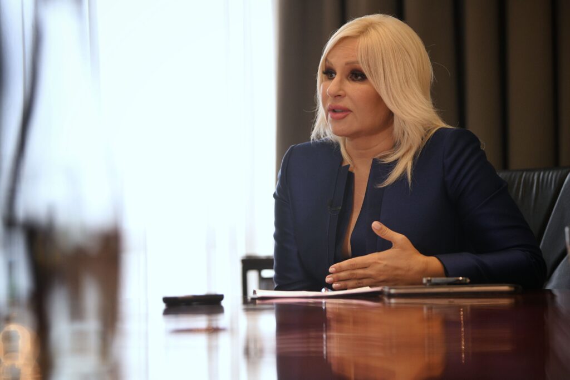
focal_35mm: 112
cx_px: 285
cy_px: 190
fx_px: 1773
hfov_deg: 18.3
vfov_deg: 12.2
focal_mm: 112
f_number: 2.8
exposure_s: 1/200
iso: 1000
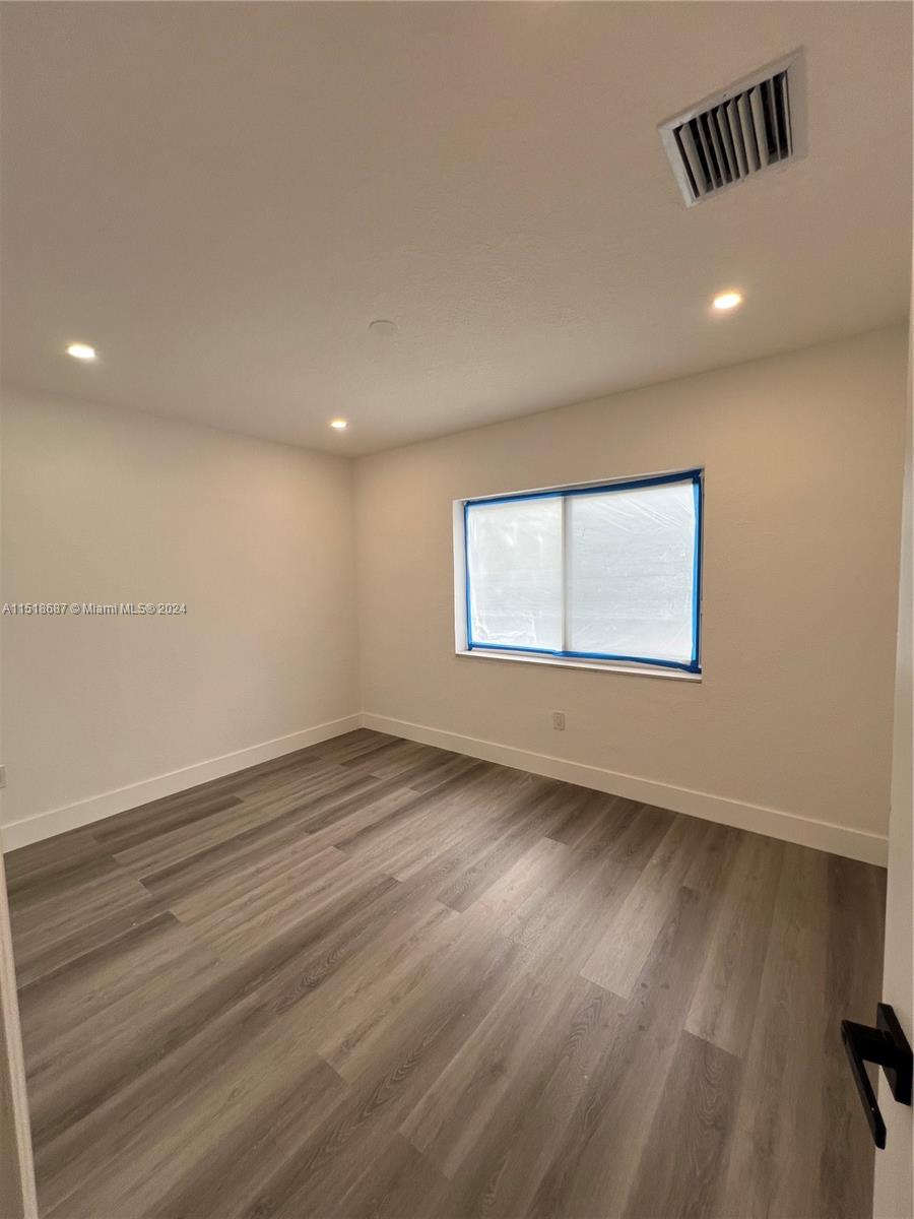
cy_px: 610
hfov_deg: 89.9
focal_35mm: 13
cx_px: 457
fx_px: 458
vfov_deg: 106.2
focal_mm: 1.57
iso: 50
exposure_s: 1/120
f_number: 1.8
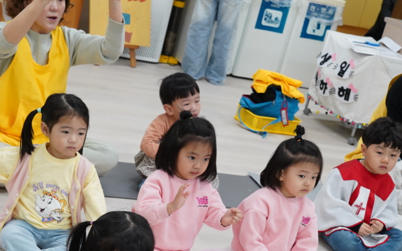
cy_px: 213
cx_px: 136
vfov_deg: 15.4
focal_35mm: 84
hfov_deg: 24.5
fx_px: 920
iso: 2500
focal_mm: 41
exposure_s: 1/125
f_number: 5.6
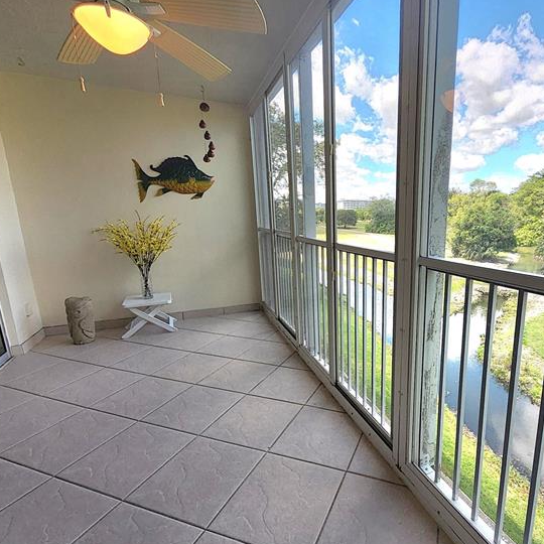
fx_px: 302
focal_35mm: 17
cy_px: 280
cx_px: 355
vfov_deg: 83.9
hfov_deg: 81.6
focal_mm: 1.13
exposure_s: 1/130
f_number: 2.2
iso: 32
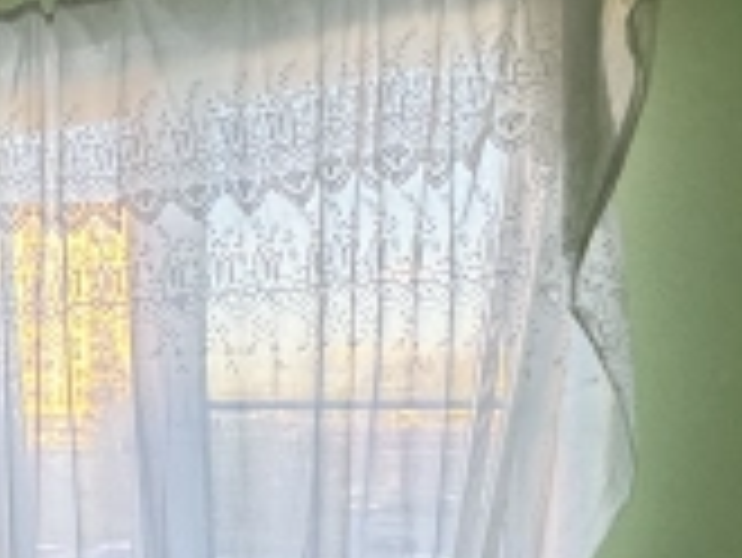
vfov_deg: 27.1
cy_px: 436
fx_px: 1137
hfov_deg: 29.1
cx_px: -229
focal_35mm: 53
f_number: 2.2
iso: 320
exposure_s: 1/78
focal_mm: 2.22
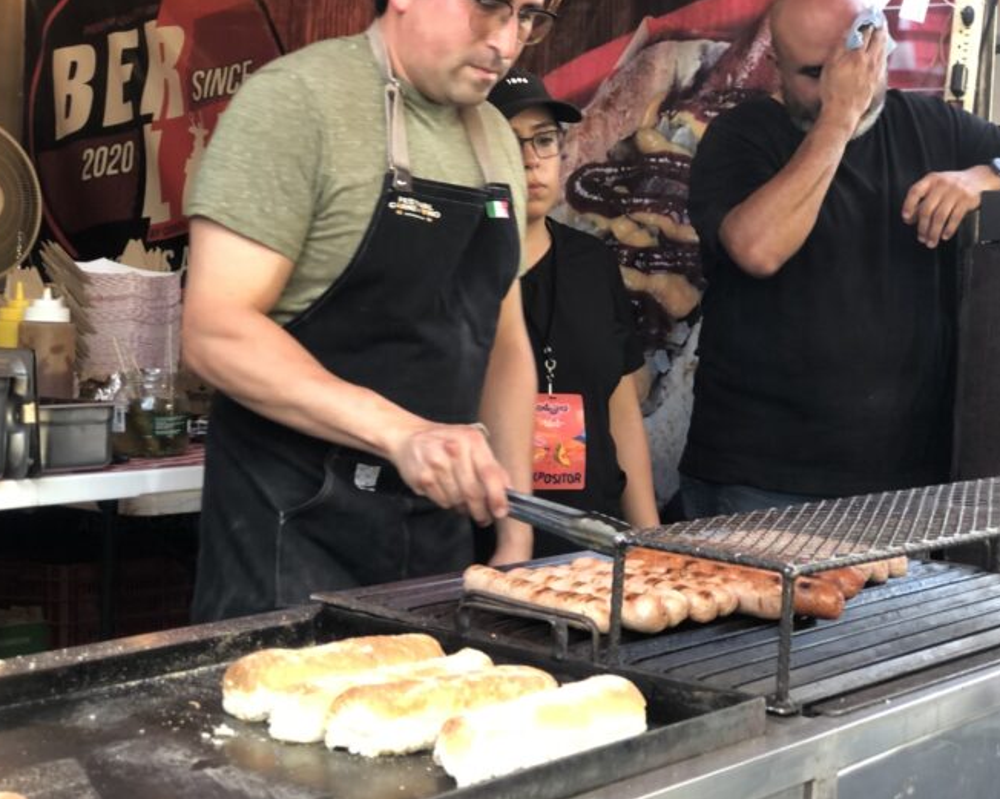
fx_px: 1775
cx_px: 519
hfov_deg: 31.5
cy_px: 398
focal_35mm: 60
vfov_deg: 25.4
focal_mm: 6.6
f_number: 2.8
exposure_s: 1/30
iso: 100
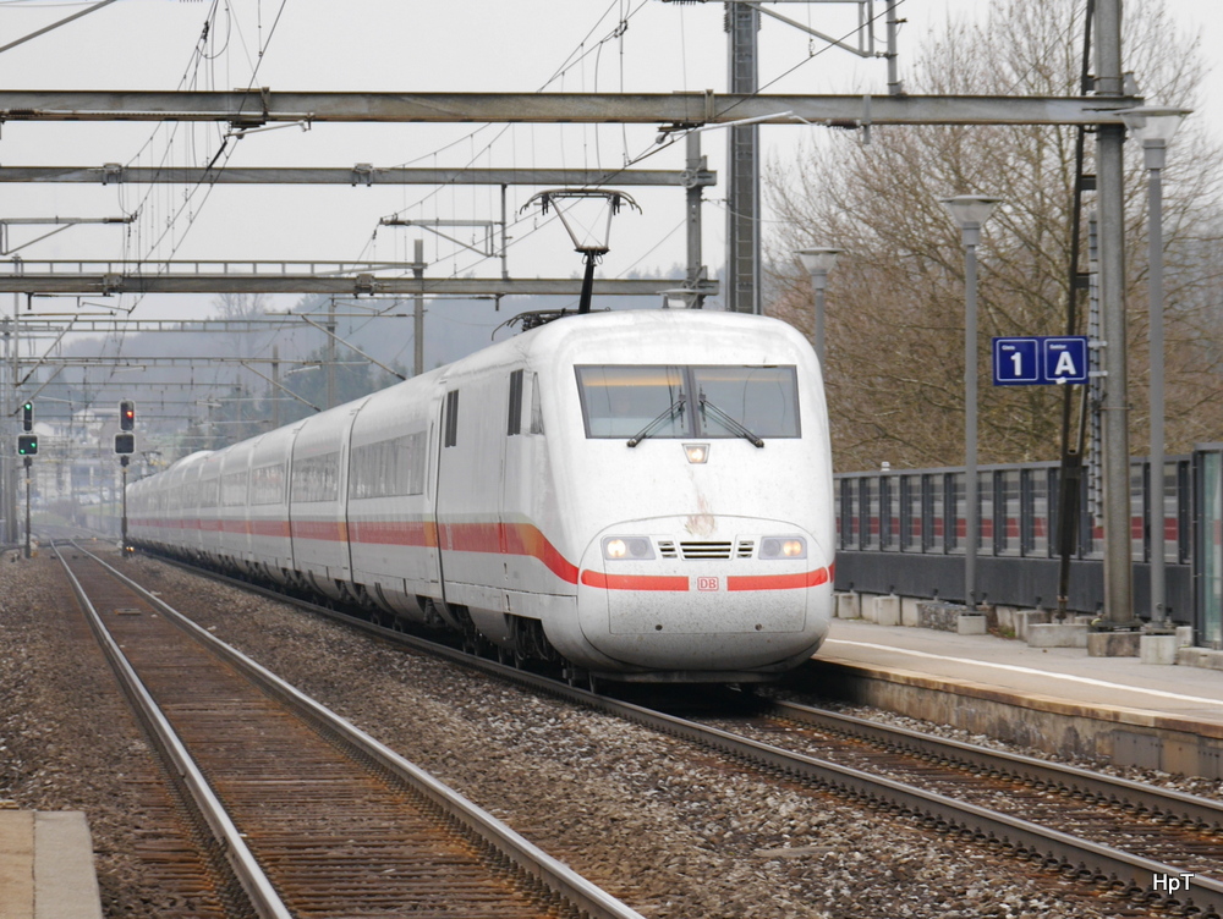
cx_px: 612
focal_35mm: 130
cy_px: 460
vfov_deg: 11.4
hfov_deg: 15.2
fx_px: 4597
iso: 160
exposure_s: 1/250
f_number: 5
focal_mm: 65
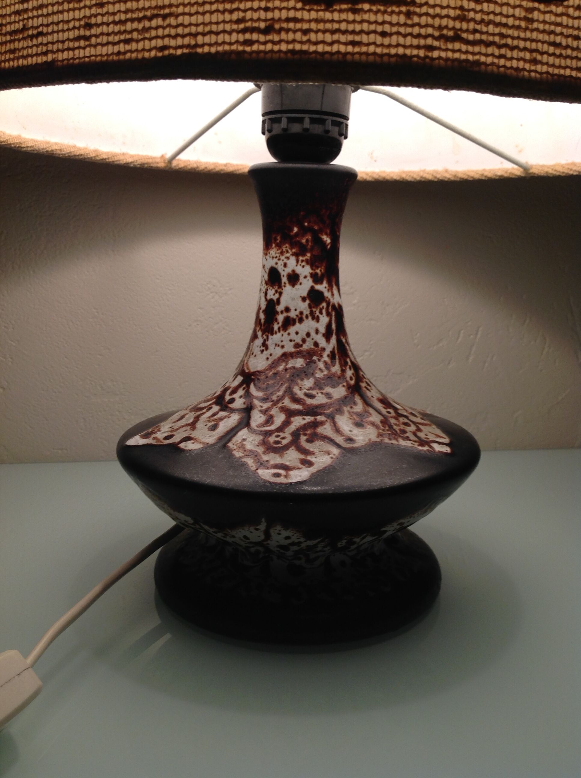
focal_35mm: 35
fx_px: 785
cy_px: 389
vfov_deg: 52.7
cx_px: 290
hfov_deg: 40.6
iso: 50
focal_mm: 4.28
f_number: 2.4
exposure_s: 1/33
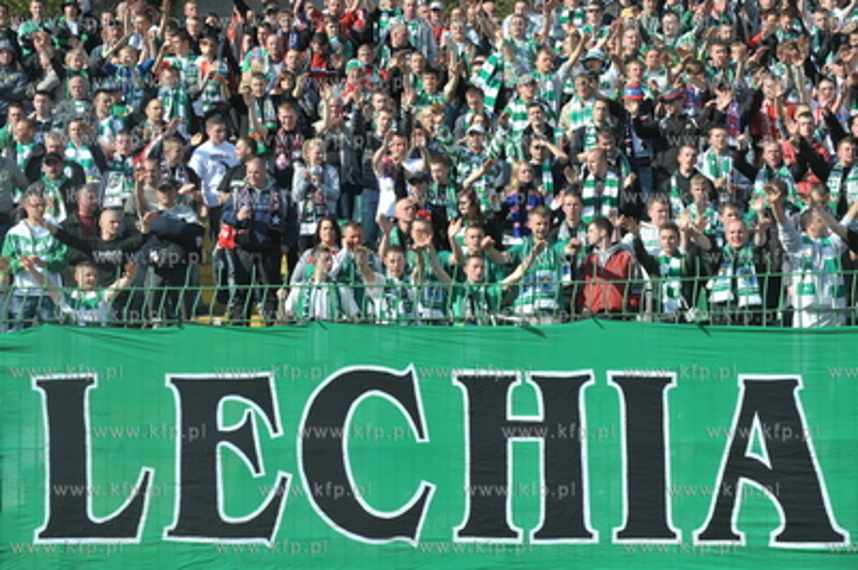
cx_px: 429
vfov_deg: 11.8
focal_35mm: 116
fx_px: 2762
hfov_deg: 17.7
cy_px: 285
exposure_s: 1/500
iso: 400
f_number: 9
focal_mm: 116
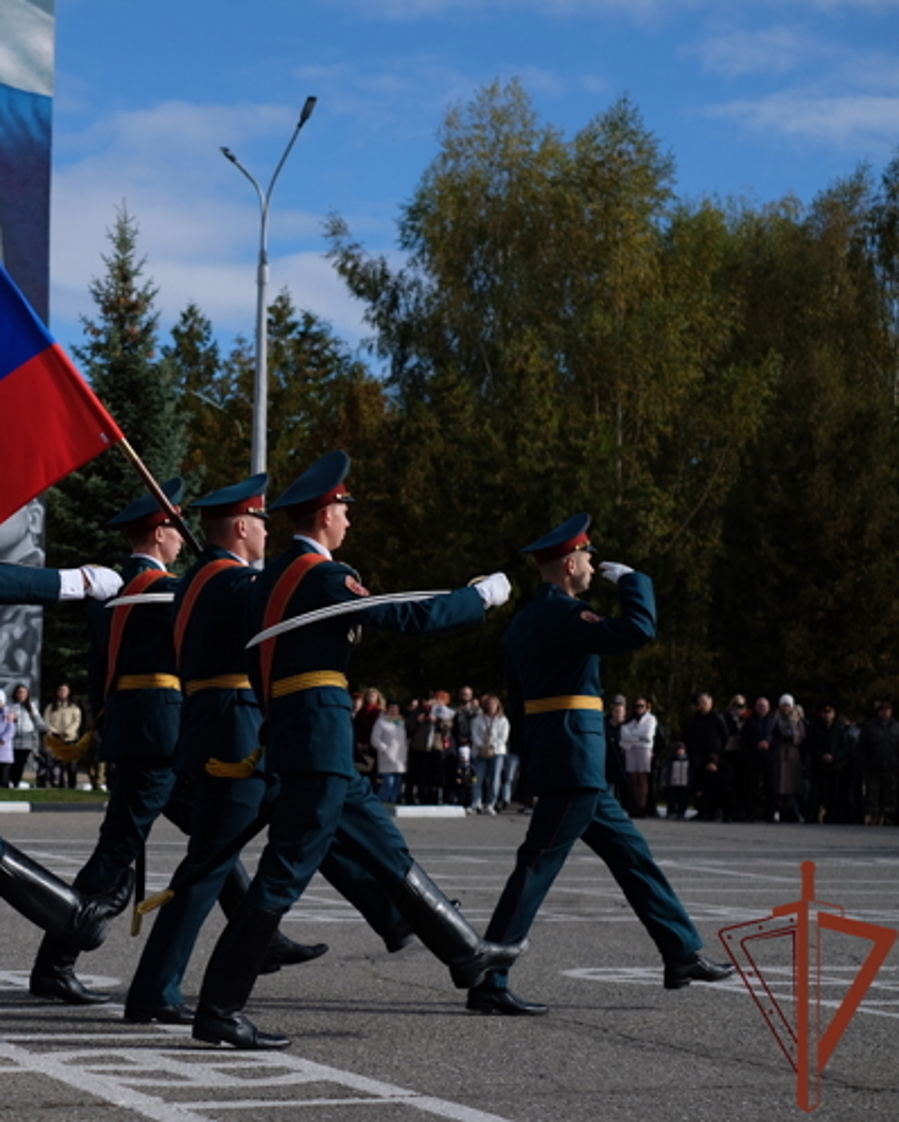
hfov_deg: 20.0
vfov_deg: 25.4
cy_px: 562
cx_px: 63
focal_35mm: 75
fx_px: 2493
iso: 200
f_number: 2.8
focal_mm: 35
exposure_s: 1/4000
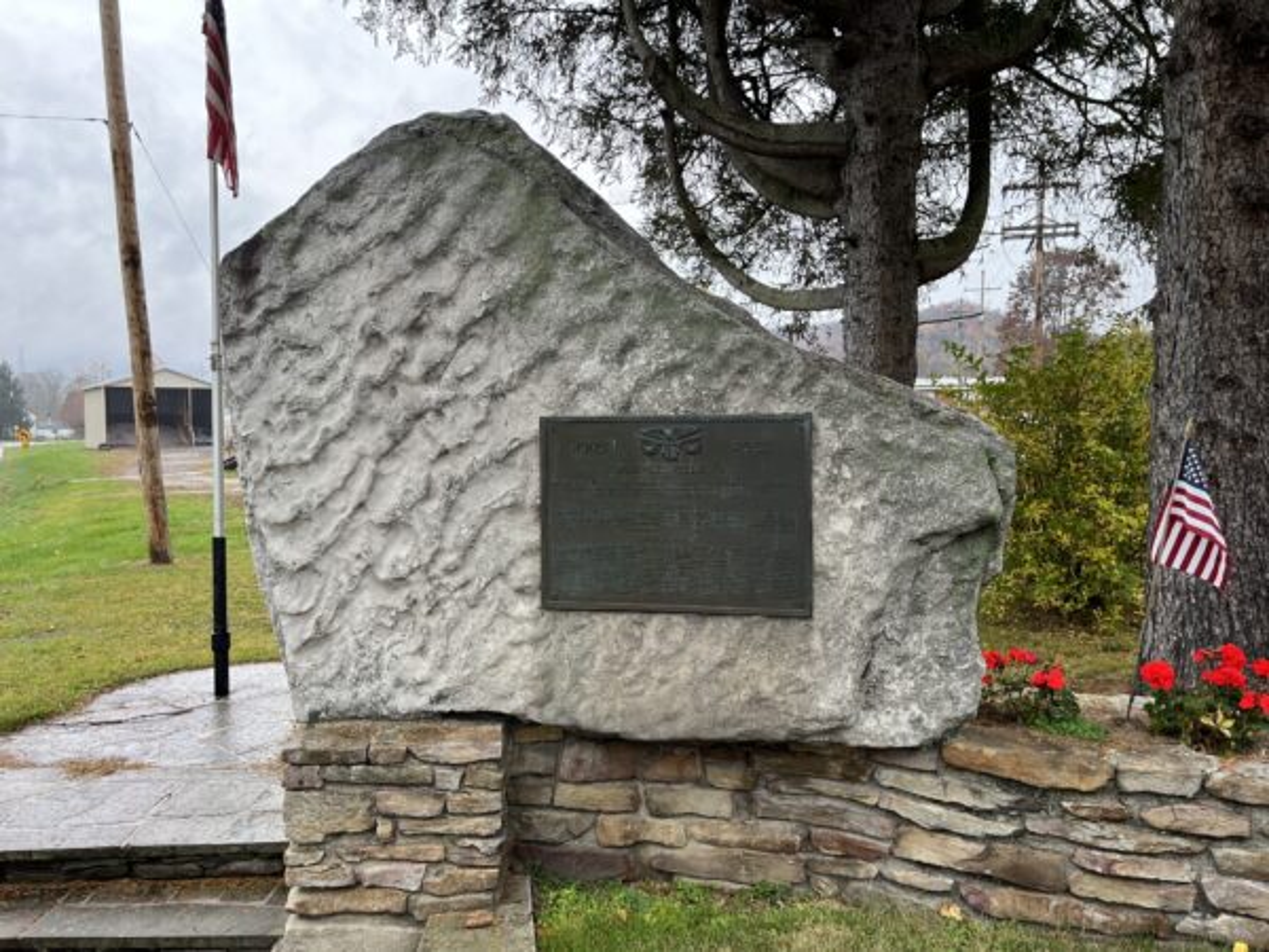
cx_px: 634
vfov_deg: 53.1
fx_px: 953
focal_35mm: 26
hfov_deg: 67.3
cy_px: 476
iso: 50
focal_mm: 5.1
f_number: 1.6
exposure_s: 1/487
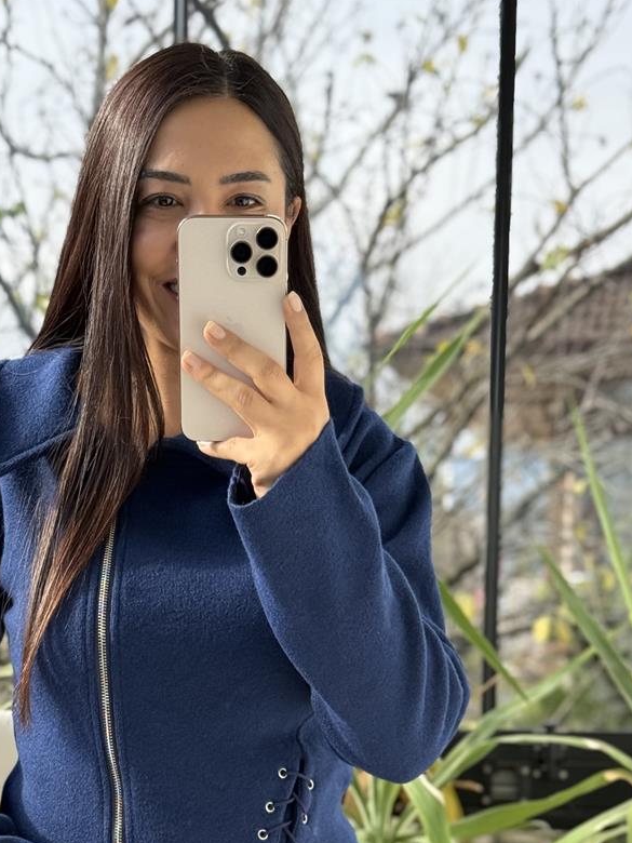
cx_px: 231
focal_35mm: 82
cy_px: 713
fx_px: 1996
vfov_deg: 23.4
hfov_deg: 18.0
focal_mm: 6.76
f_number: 1.78
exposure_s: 1/527
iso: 100
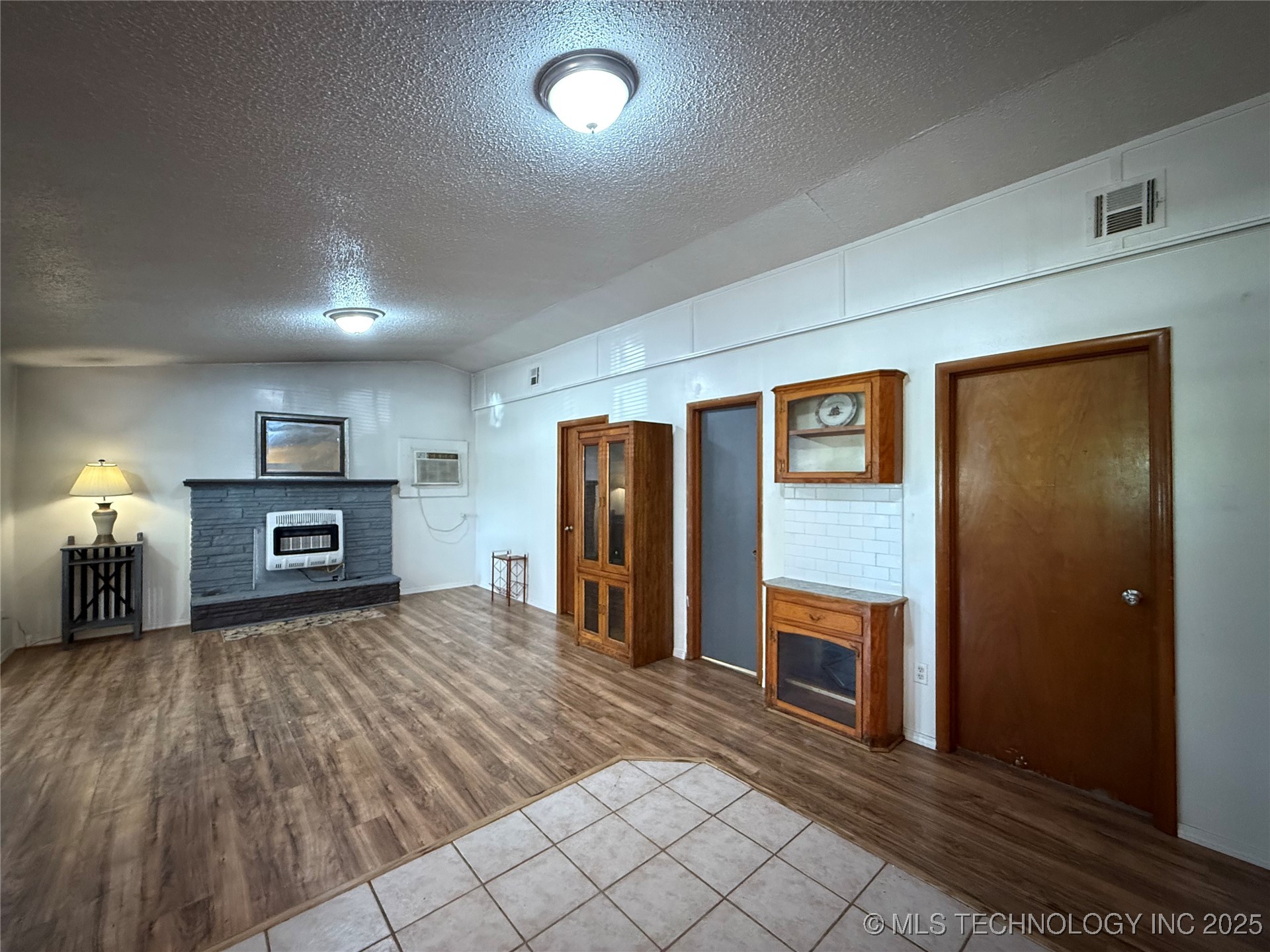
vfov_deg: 85.7
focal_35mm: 14
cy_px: 476
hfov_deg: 102.1
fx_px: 514
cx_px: 635
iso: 800
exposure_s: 1/60
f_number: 2.2
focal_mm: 2.22
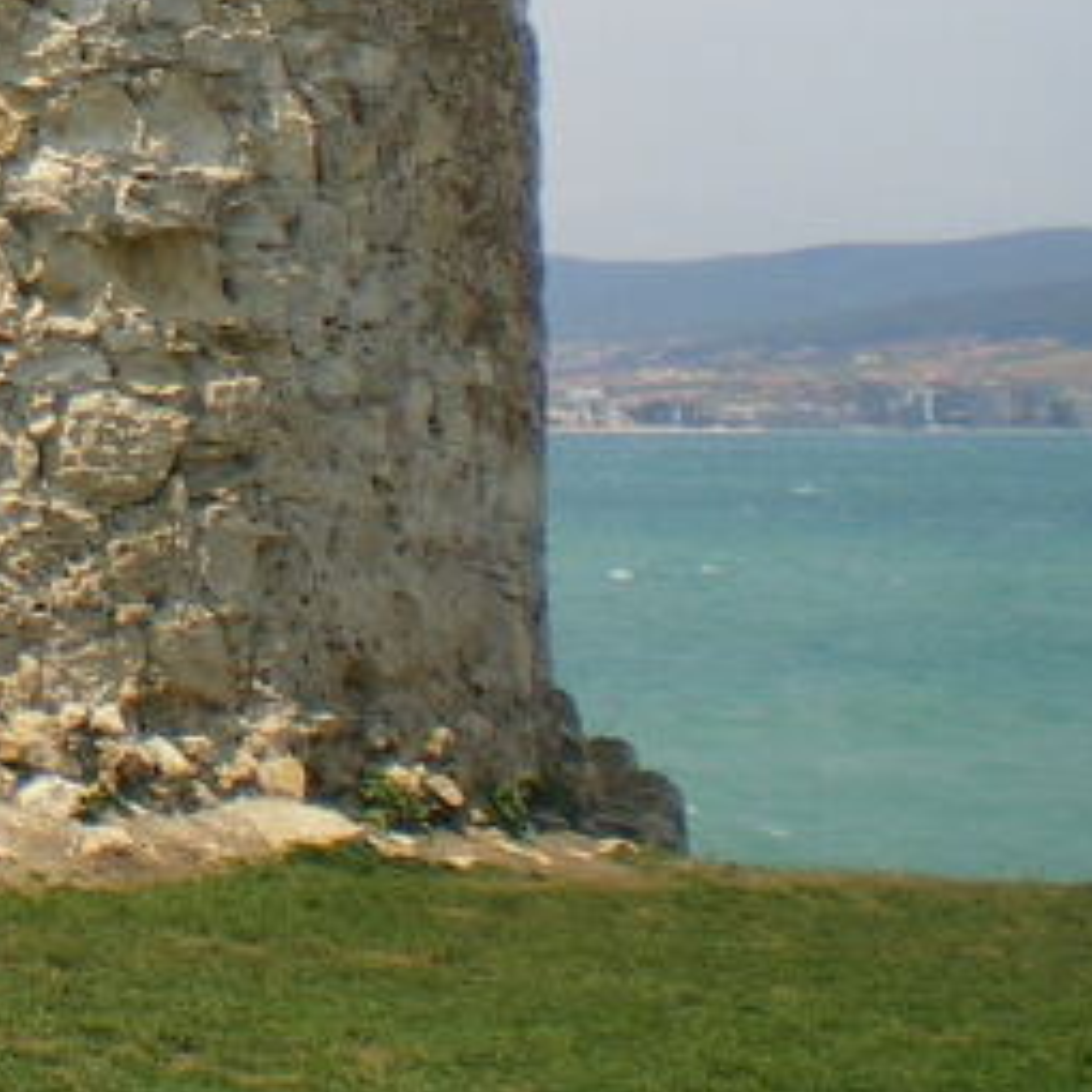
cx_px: -839
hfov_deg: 10.9
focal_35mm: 150
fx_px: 5354
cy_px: -462
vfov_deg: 11.3
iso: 50
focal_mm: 6.3
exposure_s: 1/500
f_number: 4.6
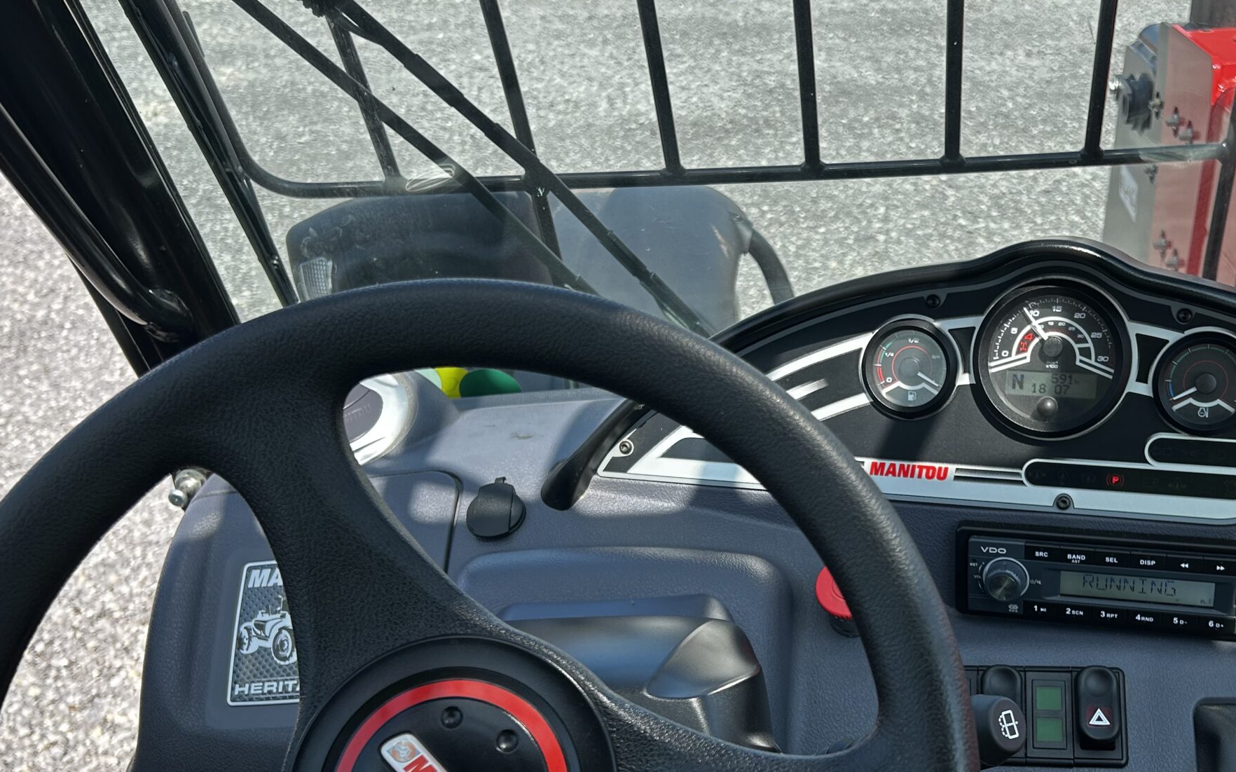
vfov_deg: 31.7
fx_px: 1347
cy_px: 511
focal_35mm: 40
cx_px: 870
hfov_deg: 48.1
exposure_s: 1/859
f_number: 1.5
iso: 50
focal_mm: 5.7
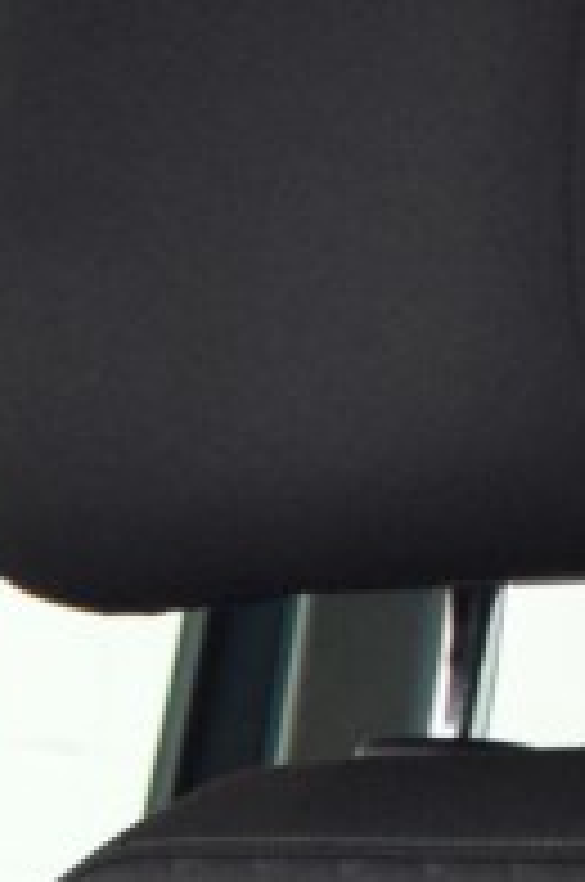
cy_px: 2070
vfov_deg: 9.0
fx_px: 5063
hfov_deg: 6.1
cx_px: -1210
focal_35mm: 207
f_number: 3.5
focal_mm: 18
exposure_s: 1/30
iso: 1800
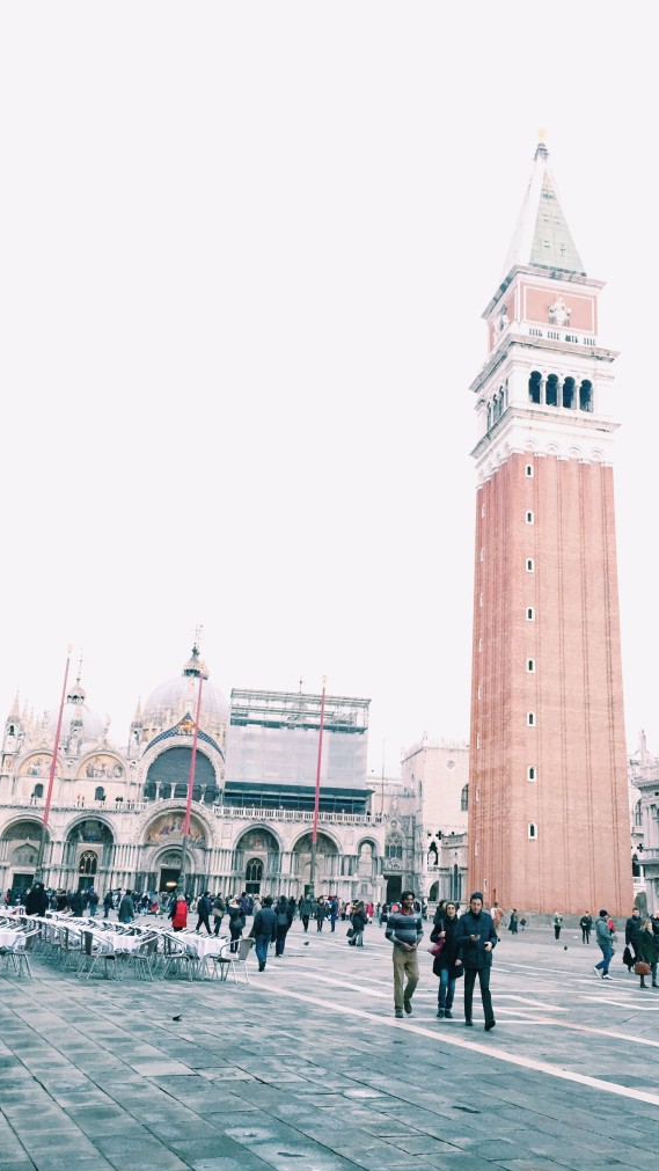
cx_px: 372
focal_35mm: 32
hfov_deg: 36.6
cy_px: 583
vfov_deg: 61.0
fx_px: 994
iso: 64
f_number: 2.2
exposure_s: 1/33
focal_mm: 4.15
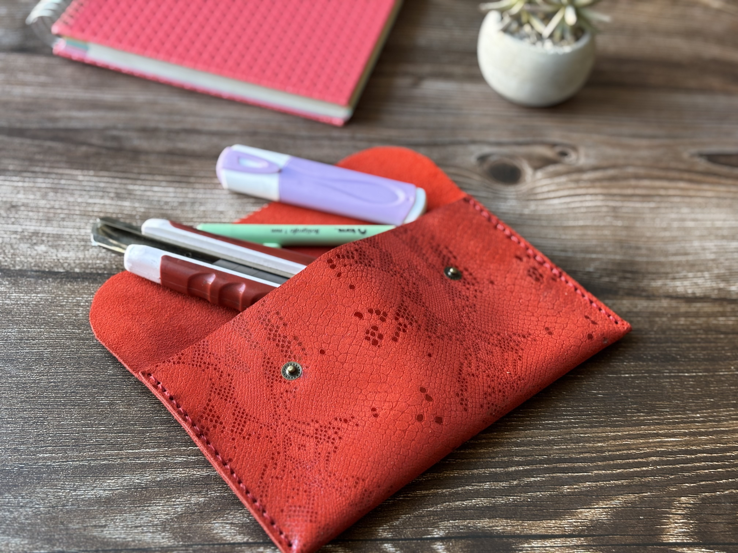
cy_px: 276
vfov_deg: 28.0
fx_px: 1109
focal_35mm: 52
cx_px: 369
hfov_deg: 36.8
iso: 80
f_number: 1.6
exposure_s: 1/60
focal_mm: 5.96
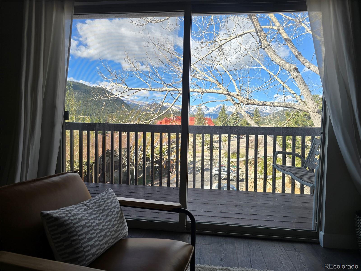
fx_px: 240
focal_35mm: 23
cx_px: 180
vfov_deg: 58.9
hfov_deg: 73.9
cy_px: 136
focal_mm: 6.3
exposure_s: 1/256
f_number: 1.7
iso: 12
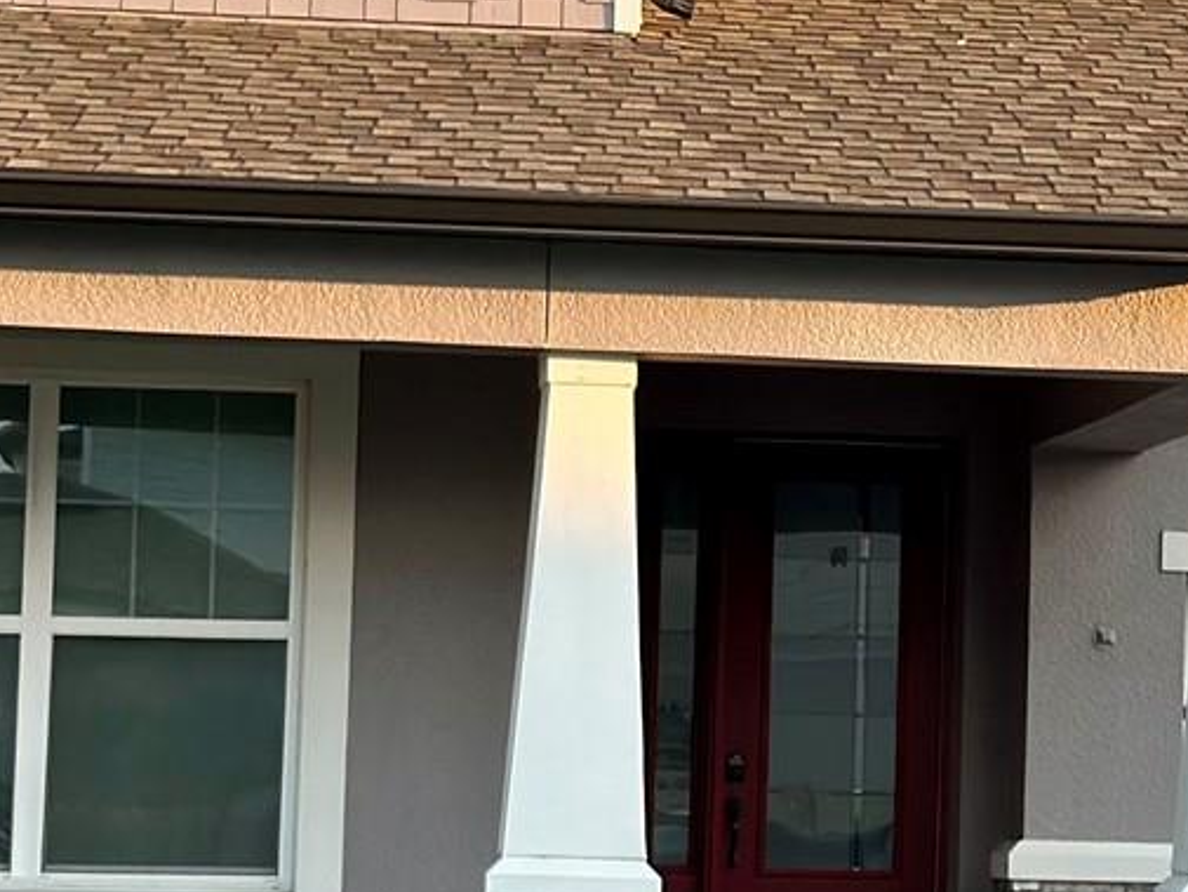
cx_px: 997
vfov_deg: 9.8
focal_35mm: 152
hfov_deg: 12.9
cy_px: 417
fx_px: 5218
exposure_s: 1/452
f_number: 1.78
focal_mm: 6.86
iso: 80
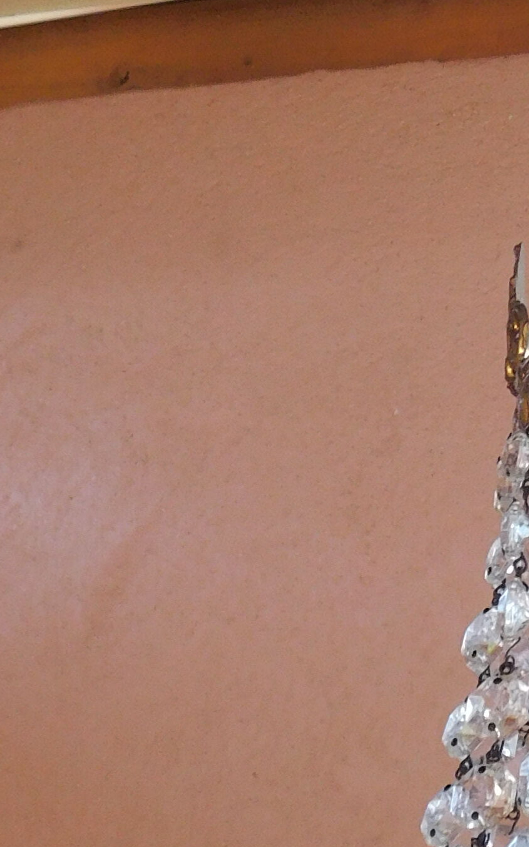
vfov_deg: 16.1
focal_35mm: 130
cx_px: 767
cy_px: 508
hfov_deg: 9.8
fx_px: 3000
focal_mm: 6.3
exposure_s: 1/30
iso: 220
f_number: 3.5
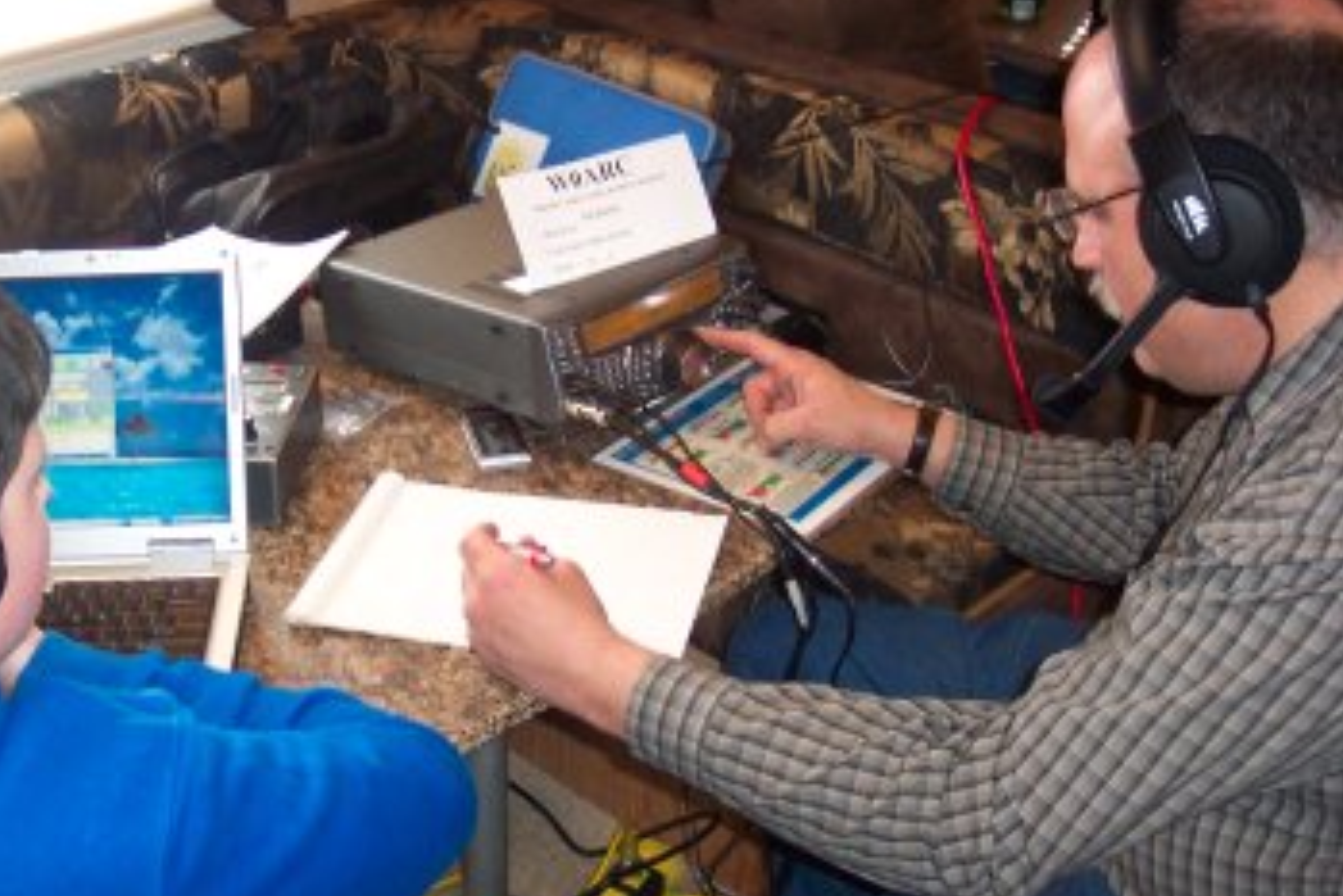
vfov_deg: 27.5
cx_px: 550
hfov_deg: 40.2
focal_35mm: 49
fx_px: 1829
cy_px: 550
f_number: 2.8
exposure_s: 1/30
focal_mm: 8
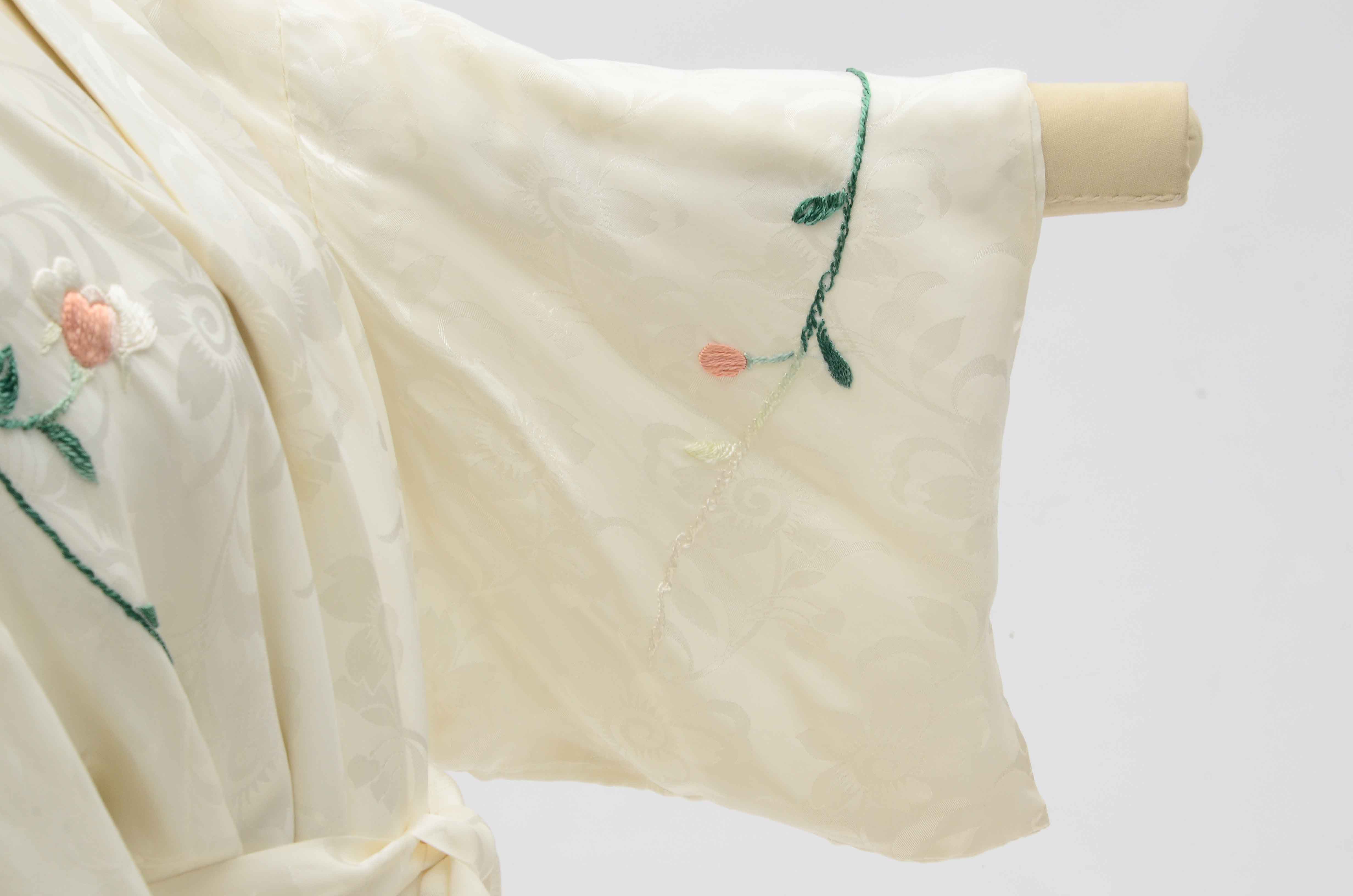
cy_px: 448
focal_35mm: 78
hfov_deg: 26.0
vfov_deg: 17.4
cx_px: 676
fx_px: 2925
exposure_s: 1/80
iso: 400
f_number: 13
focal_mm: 52
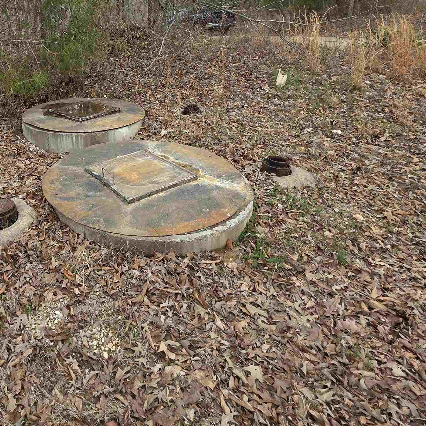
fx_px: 334
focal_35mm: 24
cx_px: 78
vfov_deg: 60.8
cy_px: 98
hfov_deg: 59.3
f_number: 1.9
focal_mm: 2.2
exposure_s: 1/471
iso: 40
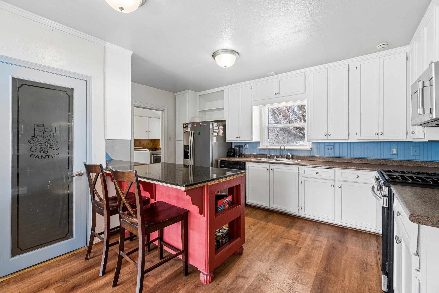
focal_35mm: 15
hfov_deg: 100.4
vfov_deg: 77.3
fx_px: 183
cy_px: 146
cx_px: 220
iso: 200
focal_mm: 10
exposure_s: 1/30
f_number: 6.3
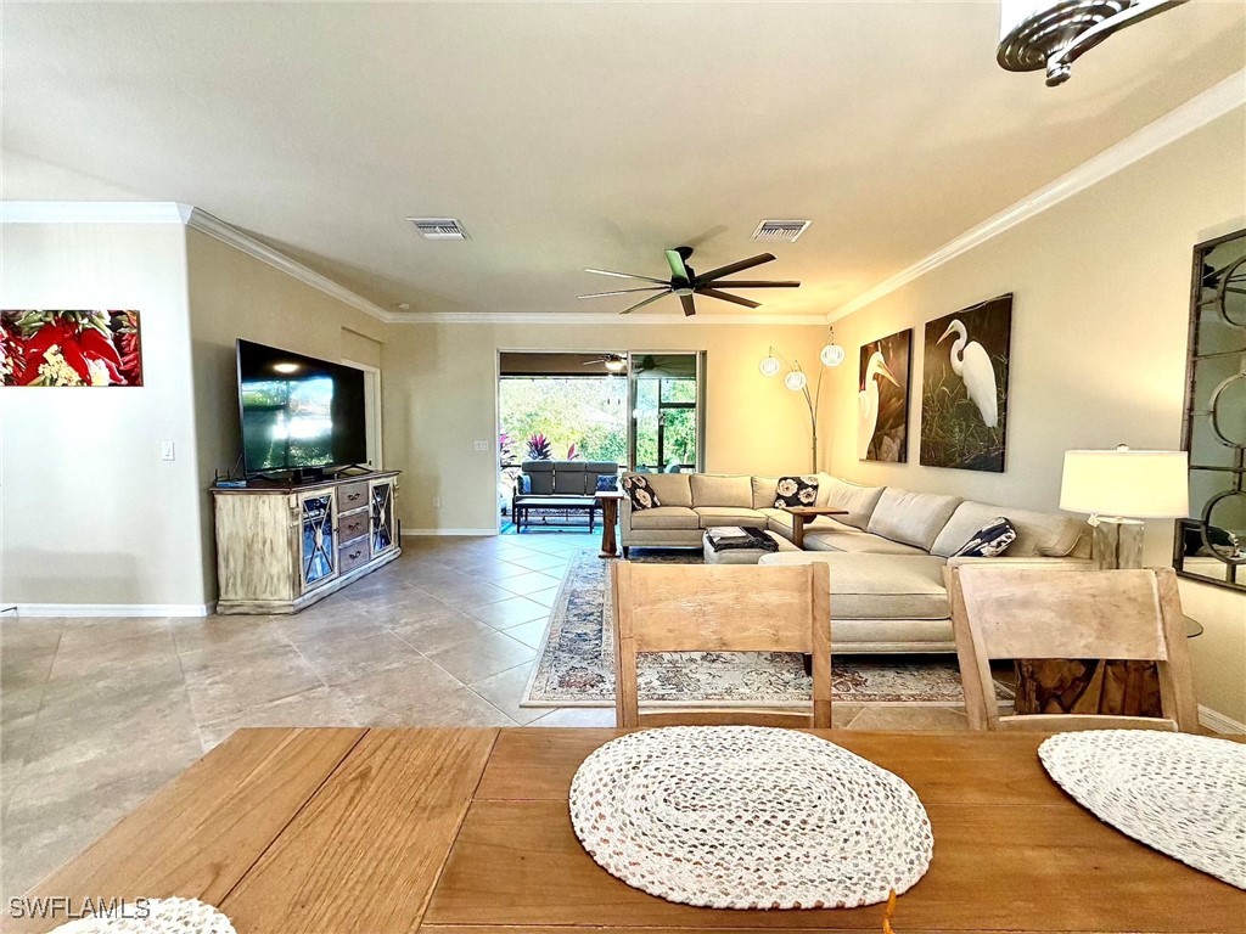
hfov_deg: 102.1
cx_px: 623
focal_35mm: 14
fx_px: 504
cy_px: 467
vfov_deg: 85.7
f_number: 2.2
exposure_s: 1/120
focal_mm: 2.22
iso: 320
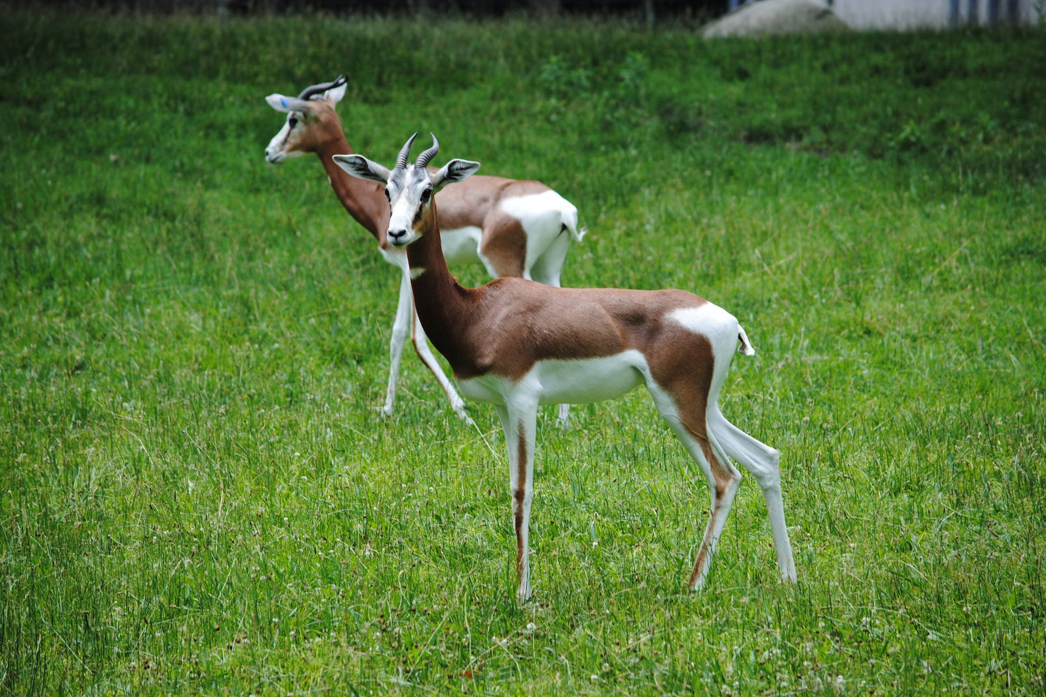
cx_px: 523
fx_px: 6565
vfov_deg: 6.1
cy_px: 350
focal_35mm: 226
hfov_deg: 9.1
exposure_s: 1/640
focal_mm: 150
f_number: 4.8
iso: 200
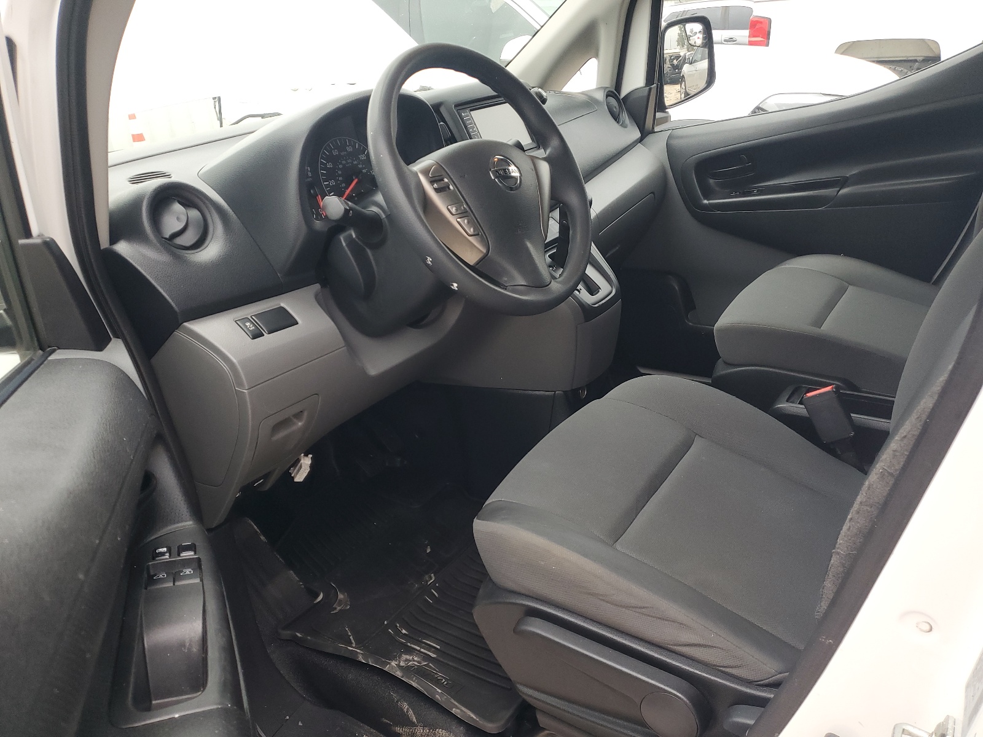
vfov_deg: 53.1
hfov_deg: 67.3
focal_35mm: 26
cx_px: 492
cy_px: 368
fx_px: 738
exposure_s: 1/100
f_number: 1.5
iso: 82
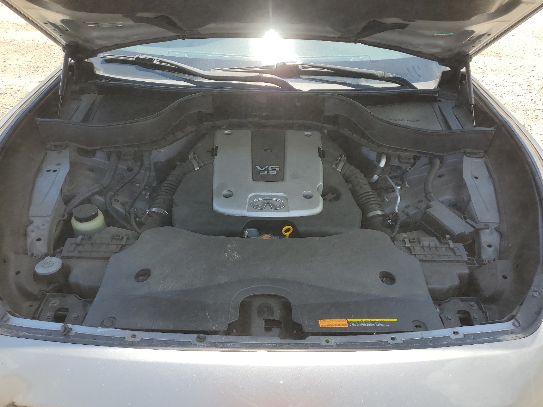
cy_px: 206
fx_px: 424
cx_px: 274
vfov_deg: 51.4
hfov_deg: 65.3
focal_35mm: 27
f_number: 1.5
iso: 50
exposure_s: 1/1111
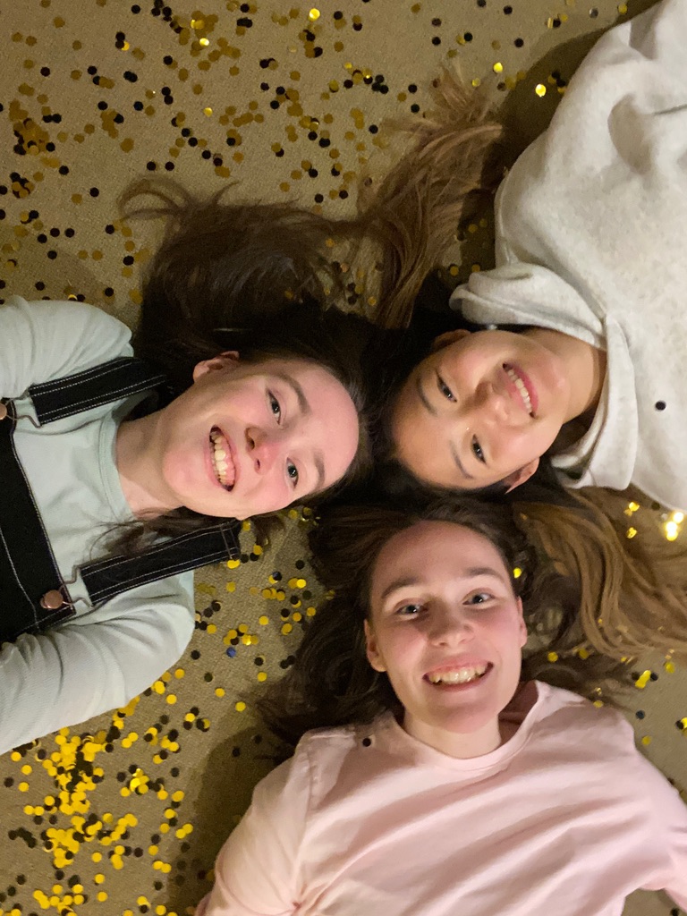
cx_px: 344
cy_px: 458
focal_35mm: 30
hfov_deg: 46.8
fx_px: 794
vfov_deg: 60.0
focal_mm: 2.71
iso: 640
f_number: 2.2
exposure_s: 1/17
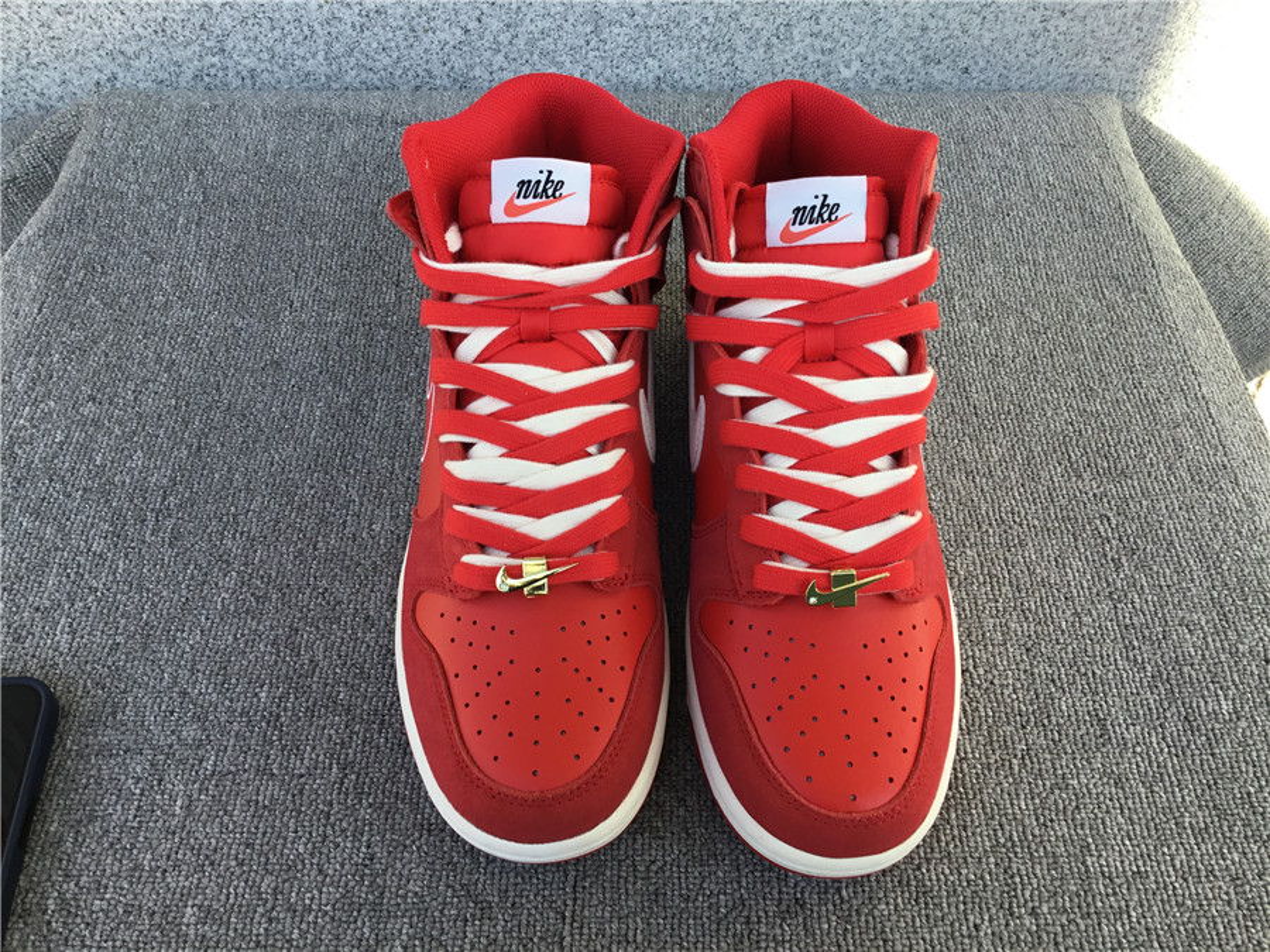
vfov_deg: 45.4
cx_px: 635
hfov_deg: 58.4
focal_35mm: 31
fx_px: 1137
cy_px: 476
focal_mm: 3.3
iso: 25
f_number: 2.4
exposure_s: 1/224
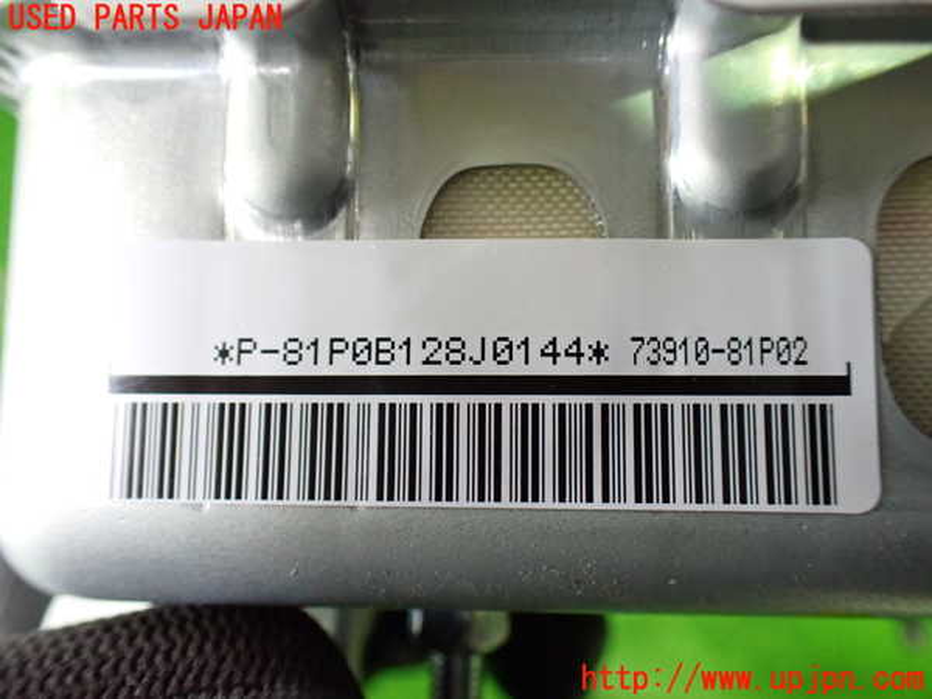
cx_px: 466
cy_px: 350
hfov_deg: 60.0
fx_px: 808
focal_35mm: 30
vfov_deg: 46.8
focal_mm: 5.4
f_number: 2.3
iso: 800
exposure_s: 1/30
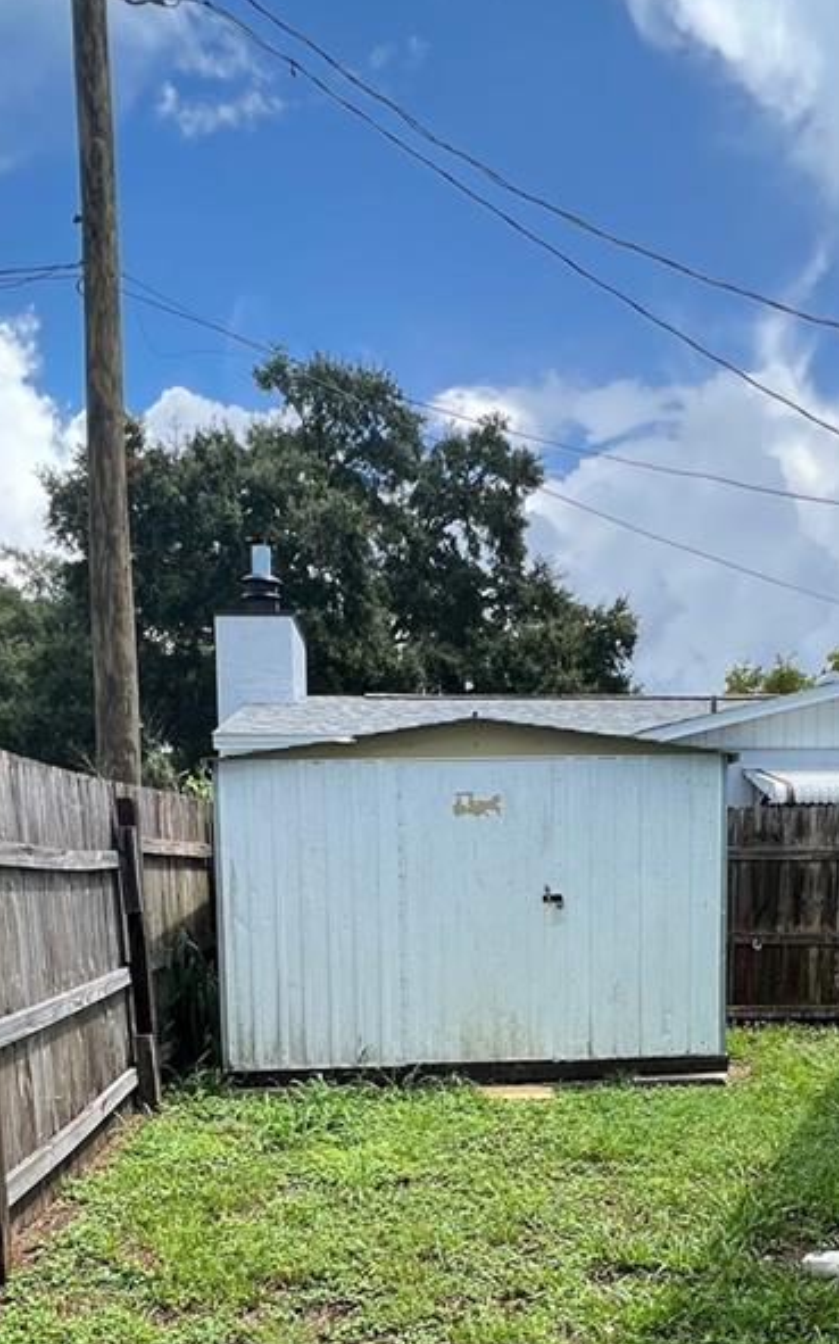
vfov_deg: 63.1
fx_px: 1025
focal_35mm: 28
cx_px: 475
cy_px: 987
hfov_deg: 44.4
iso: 32
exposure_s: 1/1085
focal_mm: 1.57
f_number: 1.8
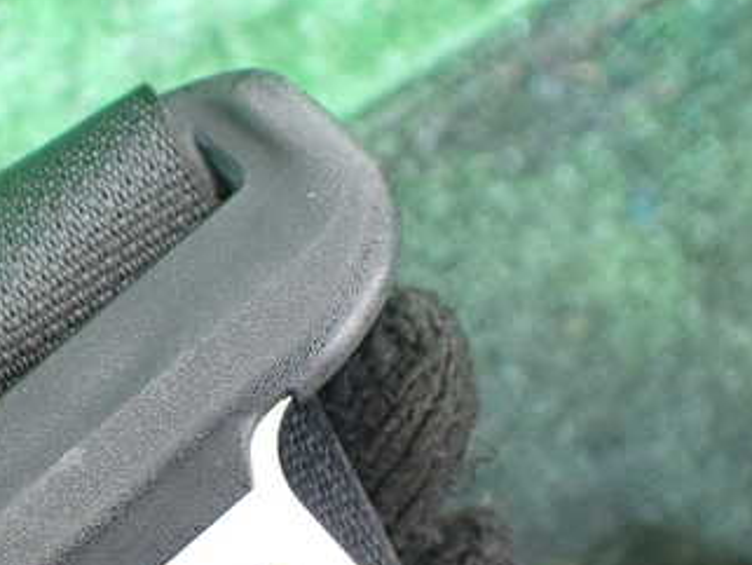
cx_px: 129
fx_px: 1217
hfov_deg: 33.2
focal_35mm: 56
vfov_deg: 25.4
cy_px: 490
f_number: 2.3
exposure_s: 1/60
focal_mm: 5.4
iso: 800
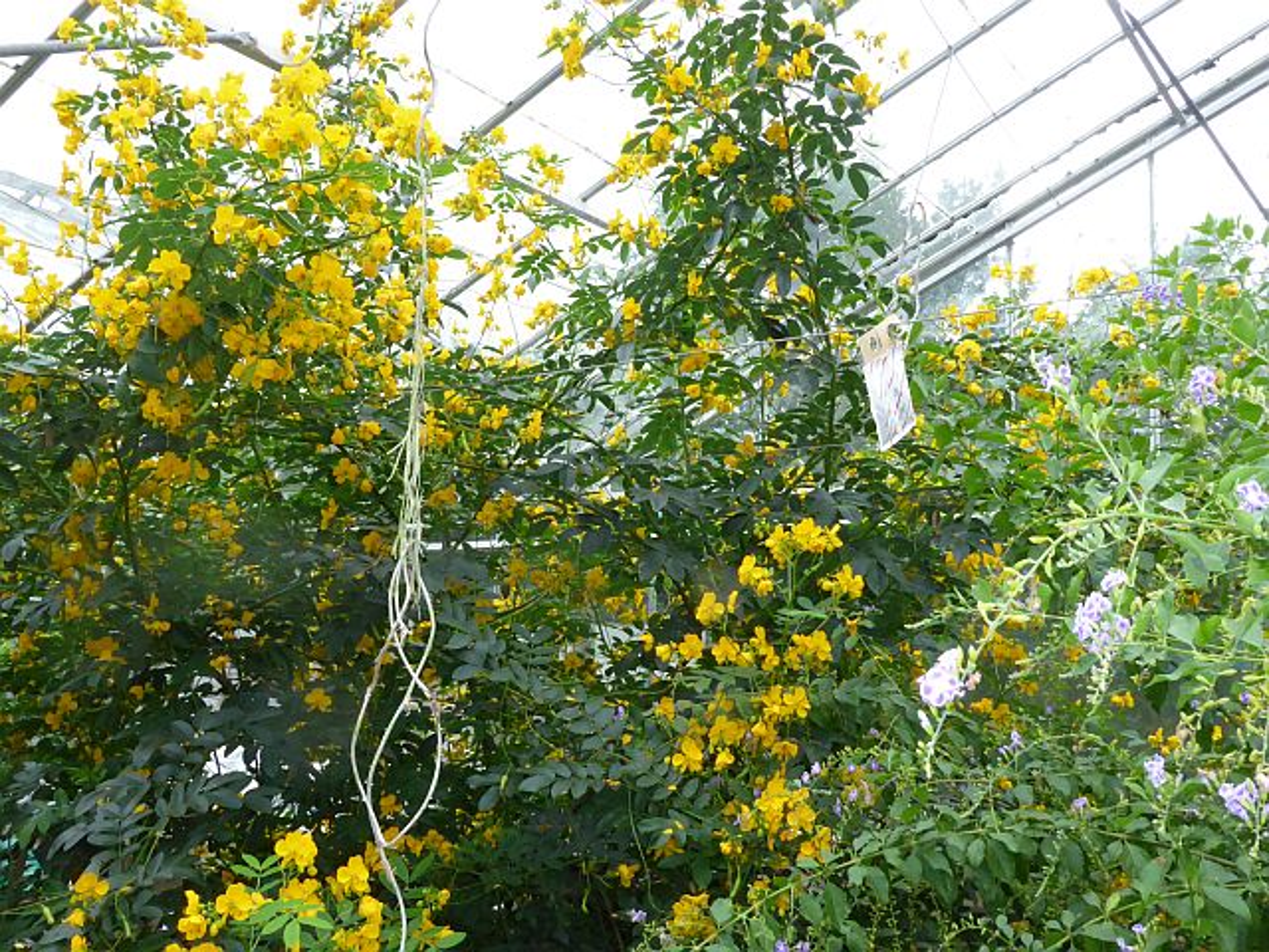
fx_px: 1283
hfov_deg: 52.6
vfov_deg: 40.7
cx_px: 634
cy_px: 476
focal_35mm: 35
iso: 500
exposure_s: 1/60
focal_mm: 6.3
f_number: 8
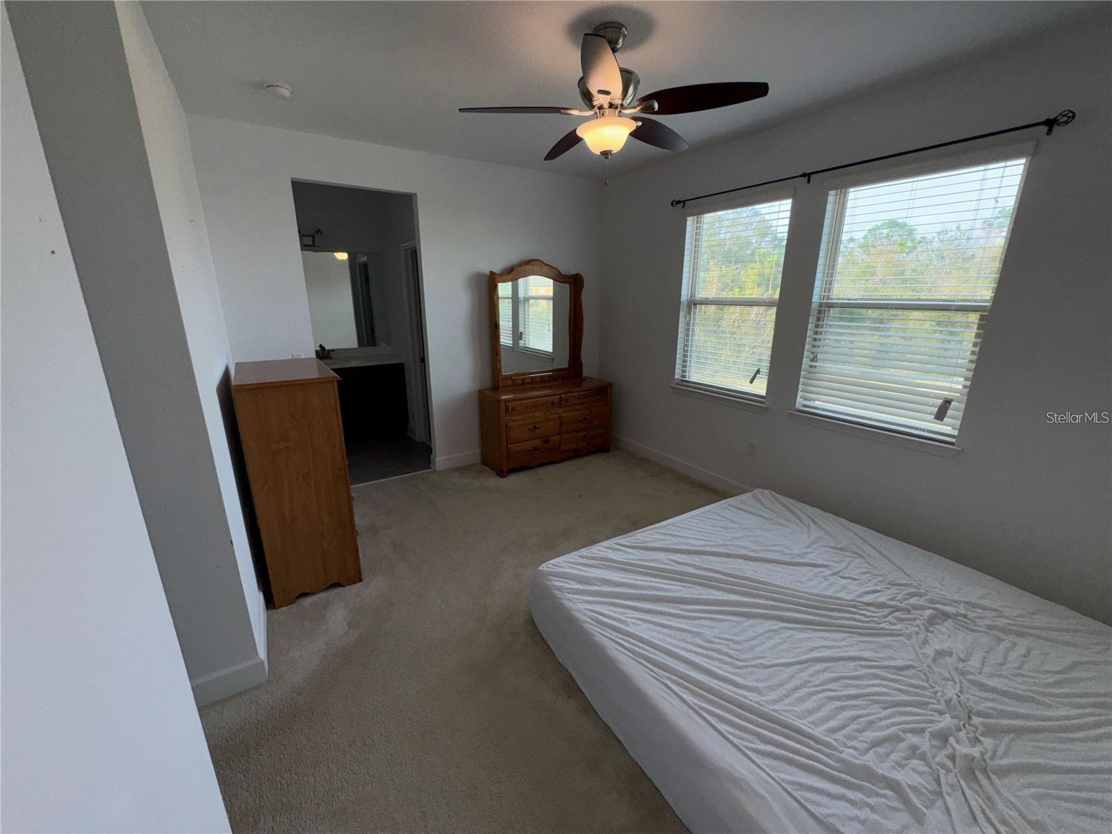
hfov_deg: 102.1
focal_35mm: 14
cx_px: 556
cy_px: 417
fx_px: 450
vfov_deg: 85.7
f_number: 2.2
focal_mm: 2.22
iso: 32
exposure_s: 1/182
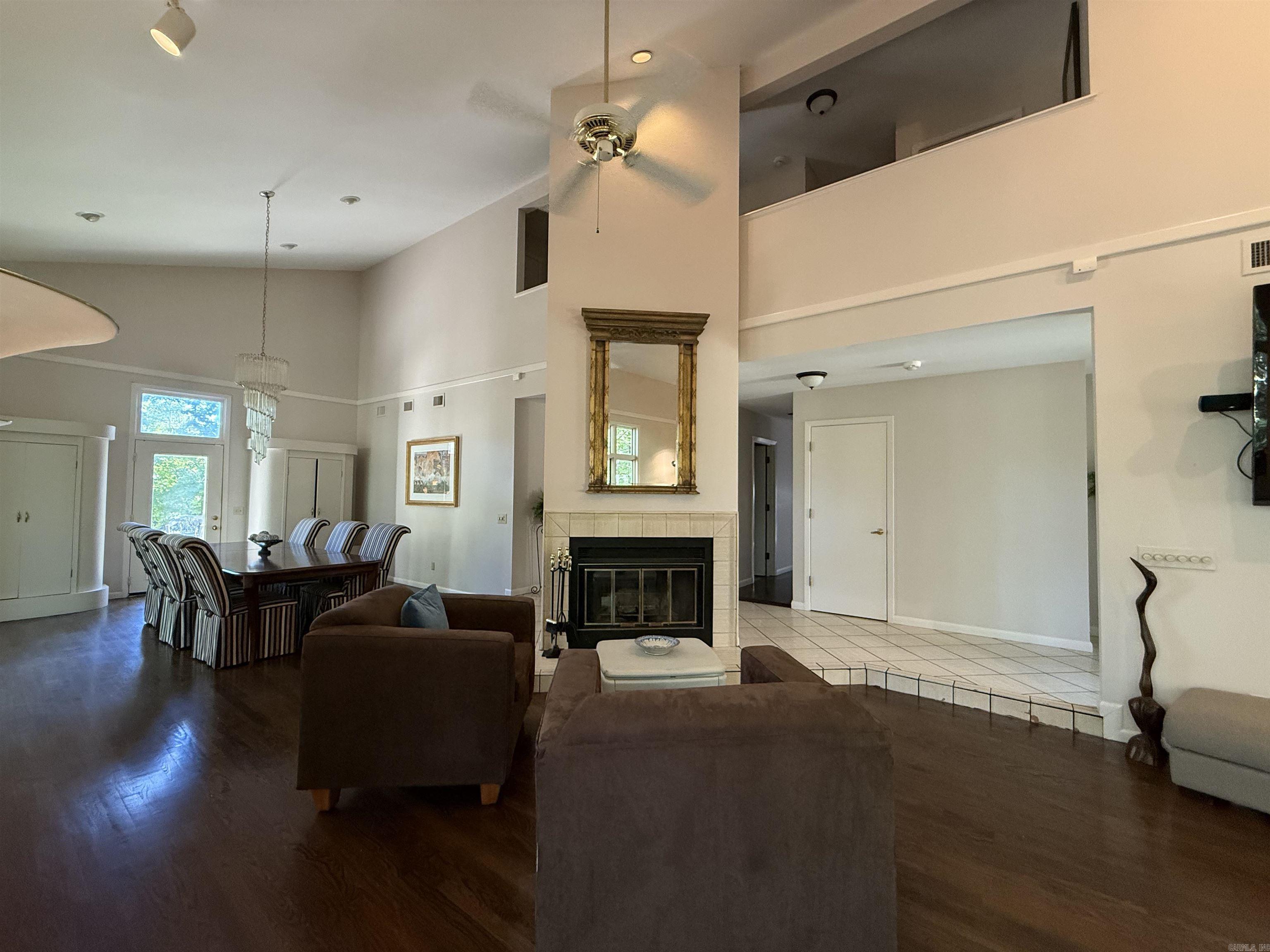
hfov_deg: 102.1
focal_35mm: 14
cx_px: 635
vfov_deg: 85.7
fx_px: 514
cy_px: 476
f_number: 2.2
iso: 500
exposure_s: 1/60
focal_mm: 2.22
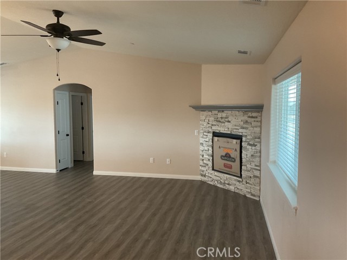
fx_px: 291
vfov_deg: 48.2
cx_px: 174
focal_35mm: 29
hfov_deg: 61.7
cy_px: 130
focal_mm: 3
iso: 125
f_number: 1.8
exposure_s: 1/60
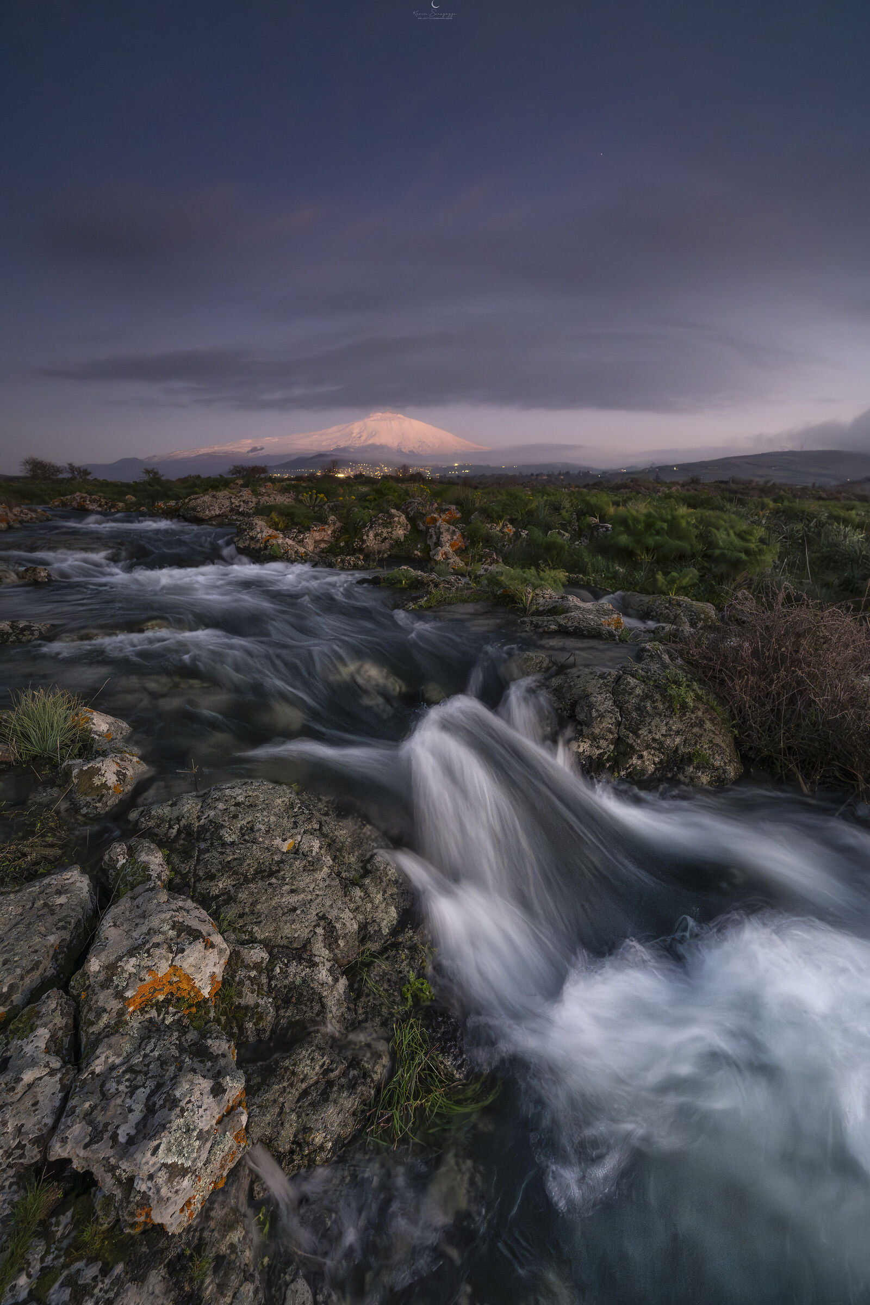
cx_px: 435
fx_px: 507
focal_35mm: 14
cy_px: 652
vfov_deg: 104.3
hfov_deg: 81.2
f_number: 5
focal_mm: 14
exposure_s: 1/2.5
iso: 2000
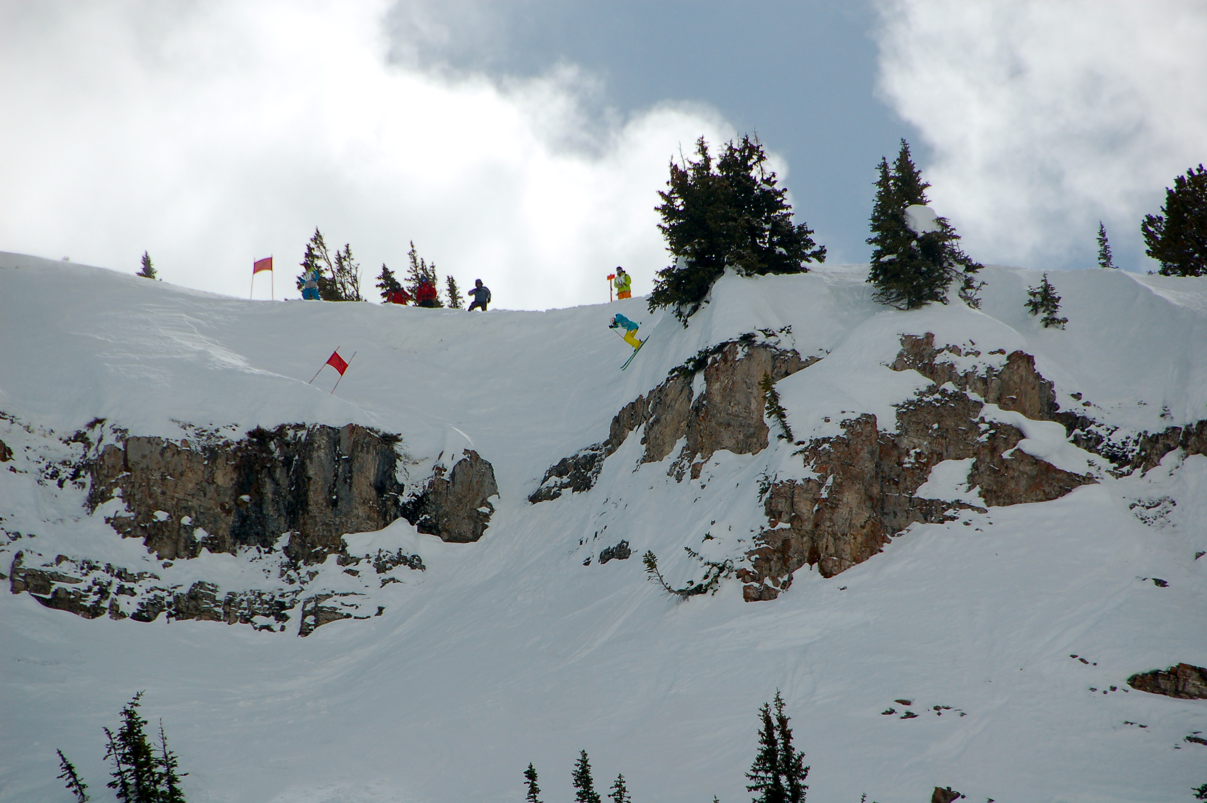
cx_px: 604
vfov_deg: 4.6
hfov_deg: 6.9
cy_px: 402
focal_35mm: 300
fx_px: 10049
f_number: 7.1
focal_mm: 200
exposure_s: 1/2000
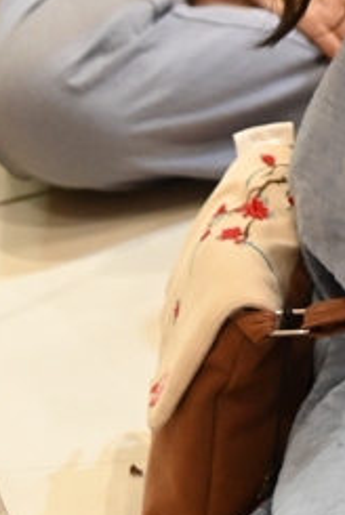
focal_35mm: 175
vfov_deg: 11.0
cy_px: -413
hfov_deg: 7.6
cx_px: 627
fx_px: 2508
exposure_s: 1/160
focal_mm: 44
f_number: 4
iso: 8000
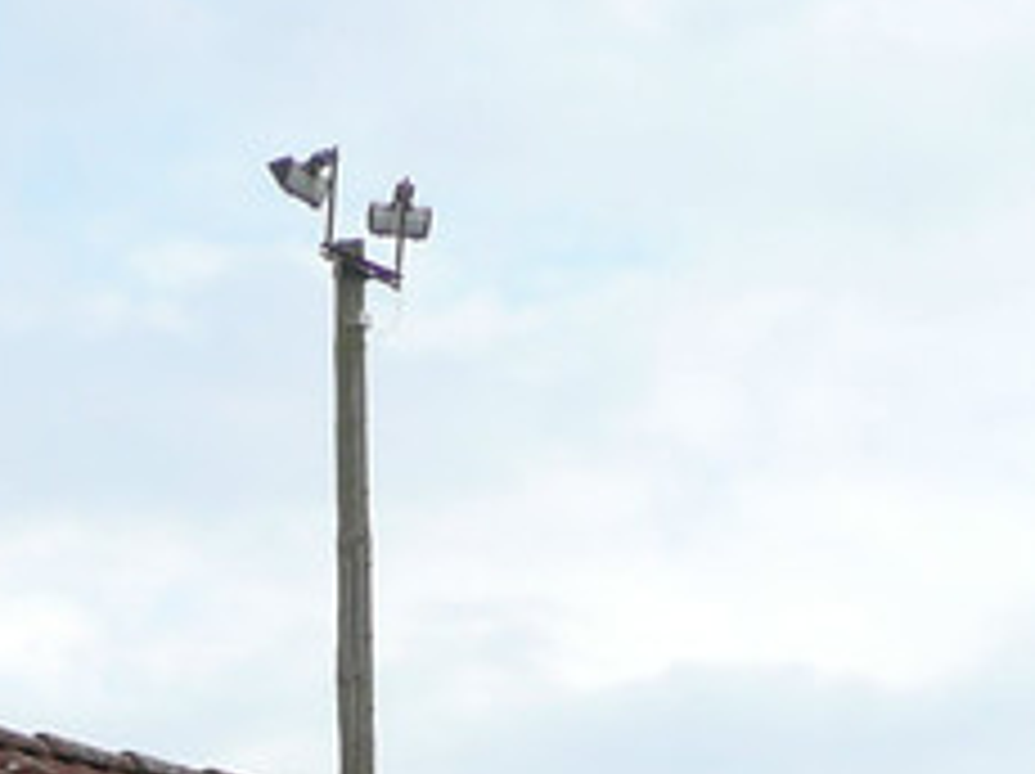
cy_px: 1755
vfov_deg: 10.1
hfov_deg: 14.9
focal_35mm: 130
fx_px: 3883
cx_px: 11
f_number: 3.3
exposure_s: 1/400
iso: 100
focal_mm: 4.6
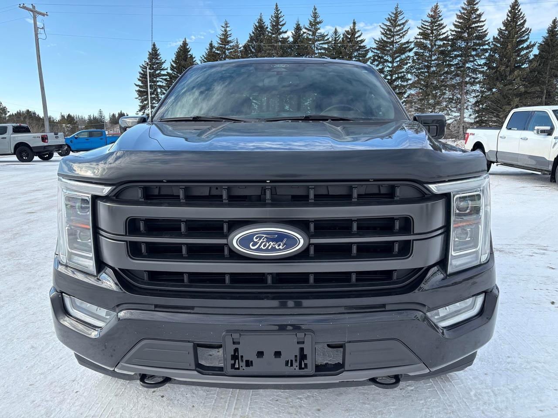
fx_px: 419
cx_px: 279
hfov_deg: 67.3
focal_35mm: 26
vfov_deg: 53.1
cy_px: 209
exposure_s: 1/2075
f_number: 1.6
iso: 64
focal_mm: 5.96
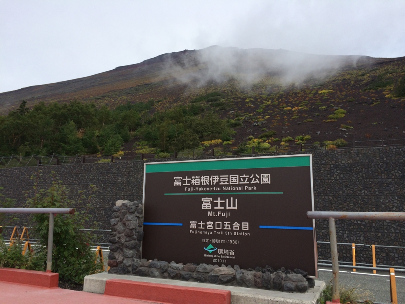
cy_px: 152
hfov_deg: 60.0
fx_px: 351
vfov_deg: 46.8
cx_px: 202
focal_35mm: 30
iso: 40
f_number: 2.2
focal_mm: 4.12
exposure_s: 1/2564
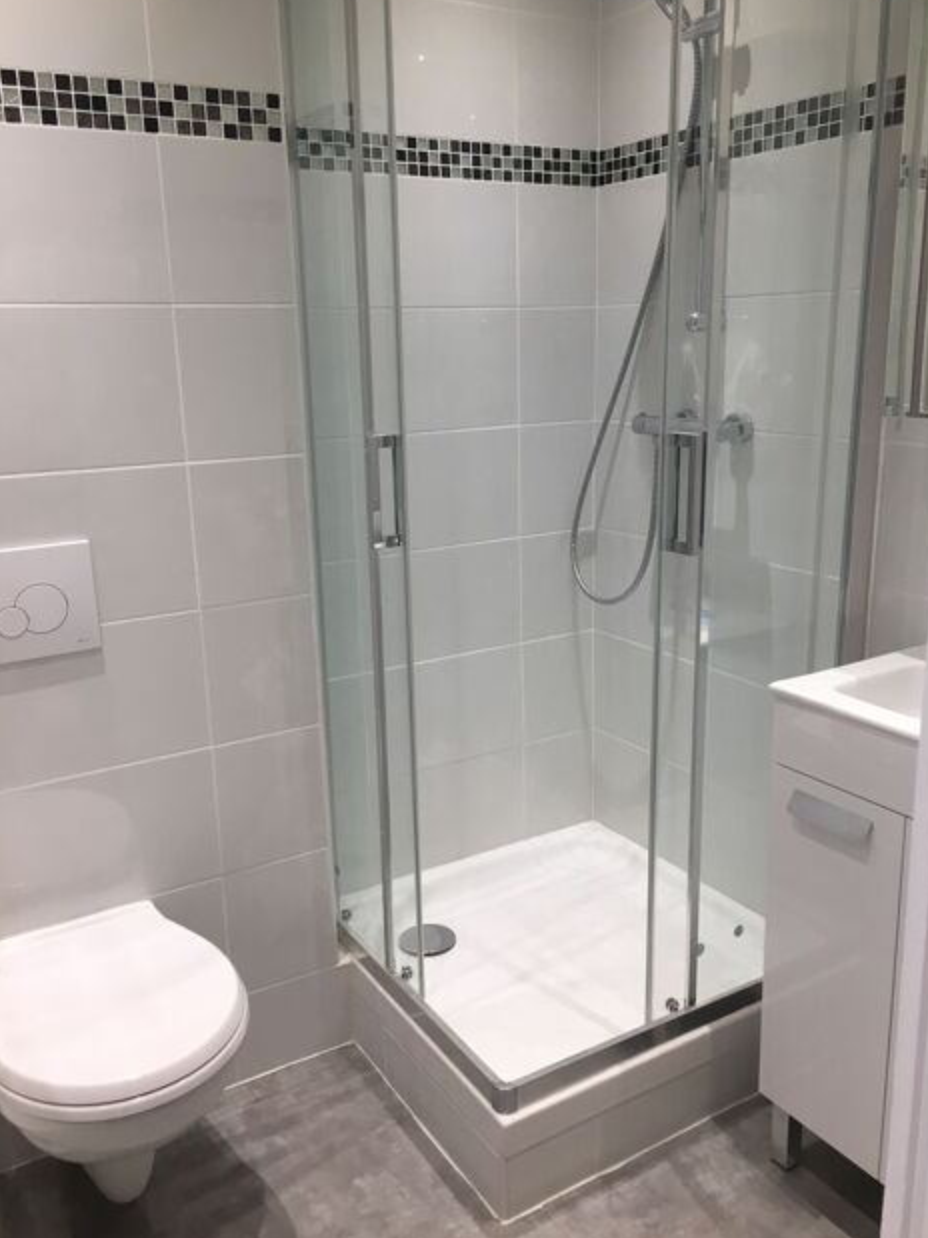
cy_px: 610
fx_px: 1073
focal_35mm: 30
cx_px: 476
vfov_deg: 60.0
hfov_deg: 46.8
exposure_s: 1/33
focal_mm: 4.15
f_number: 2.2
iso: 32
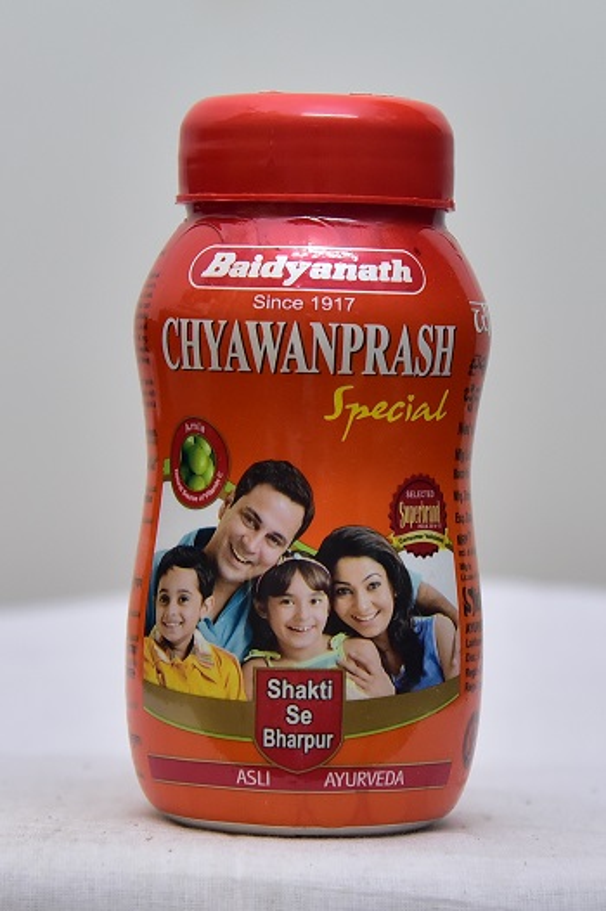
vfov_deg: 26.0
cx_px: 303
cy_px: 456
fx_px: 1972
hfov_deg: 17.5
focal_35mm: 78
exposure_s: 1/125
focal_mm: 78
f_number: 4.5
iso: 1600
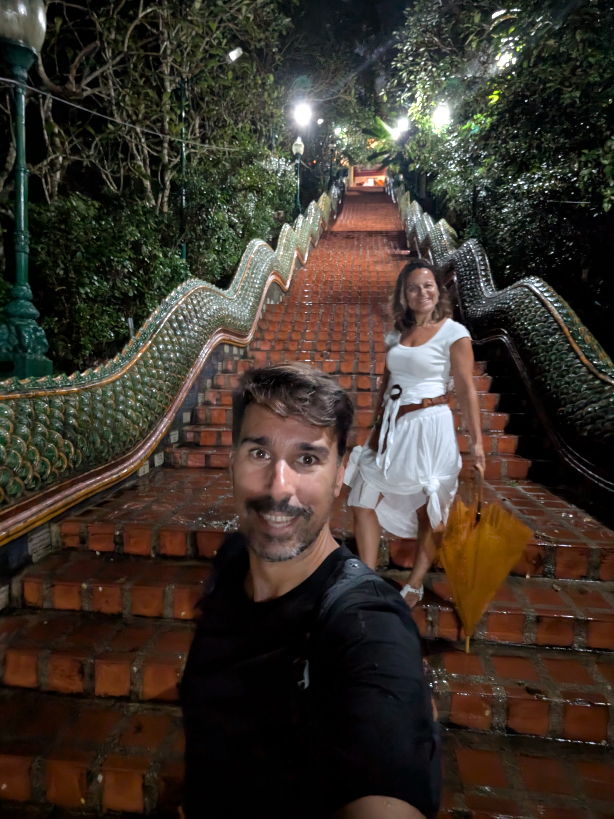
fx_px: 497
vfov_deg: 79.0
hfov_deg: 63.4
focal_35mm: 21
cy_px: 410
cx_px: 307
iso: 3241
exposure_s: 1/7.69
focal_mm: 2.74
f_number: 2.2
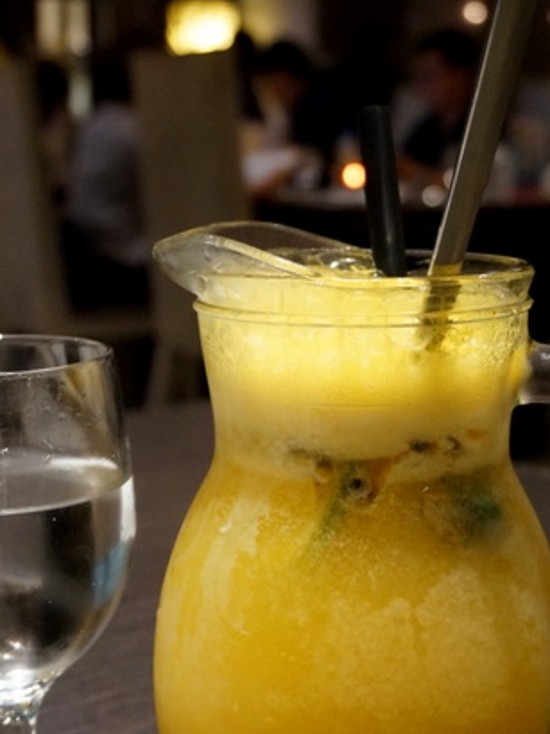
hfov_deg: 24.1
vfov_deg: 31.7
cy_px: 439
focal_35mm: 61
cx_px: 232
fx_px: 1288
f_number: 4.5
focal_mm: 27
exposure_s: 1/25
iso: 3200
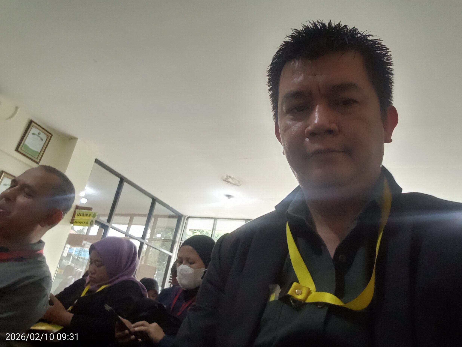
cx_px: 233
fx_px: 374
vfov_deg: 49.7
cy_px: 170
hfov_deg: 63.4
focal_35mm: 28
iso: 596
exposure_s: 1/20
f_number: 2.2
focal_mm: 2.25
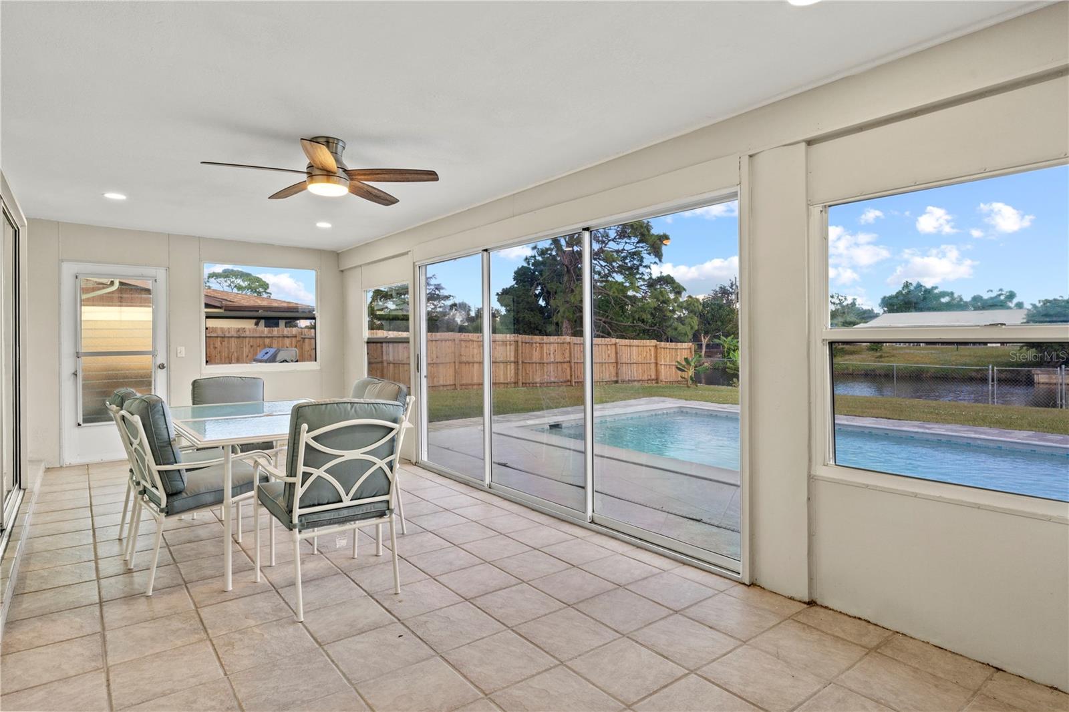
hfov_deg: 84.0
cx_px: 534
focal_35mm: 20
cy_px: 356
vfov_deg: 61.9
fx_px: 594
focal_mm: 20
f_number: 10
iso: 400
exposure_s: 1/5
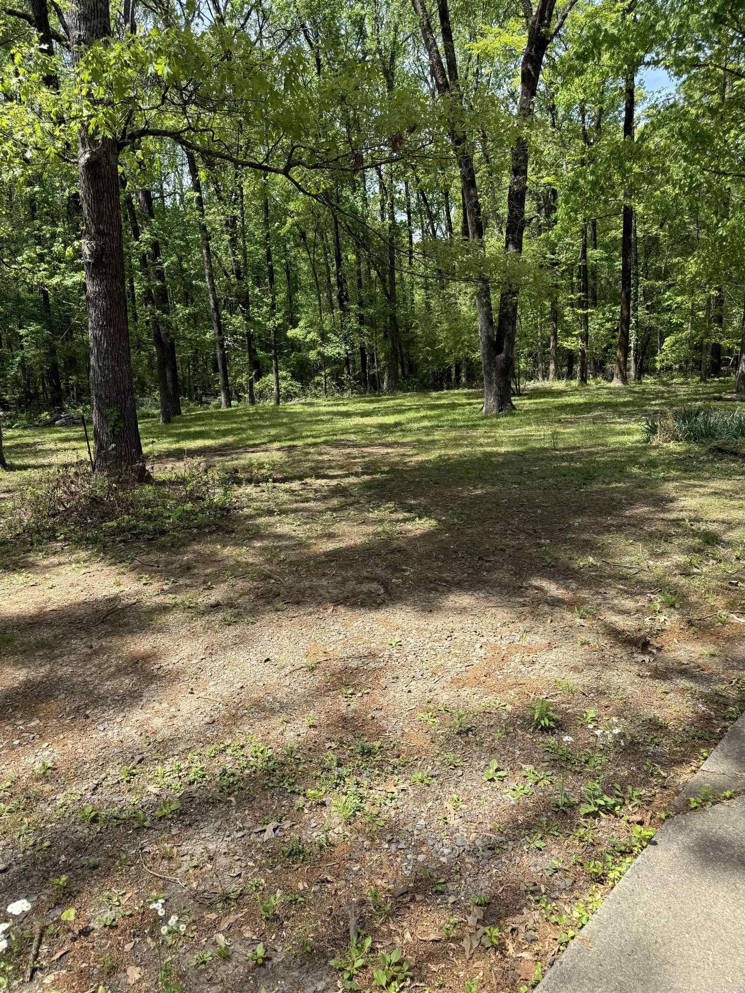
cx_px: 372
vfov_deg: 71.6
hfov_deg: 56.8
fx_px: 689
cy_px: 496
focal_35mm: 24
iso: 80
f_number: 1.78
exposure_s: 1/1410
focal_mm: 6.76
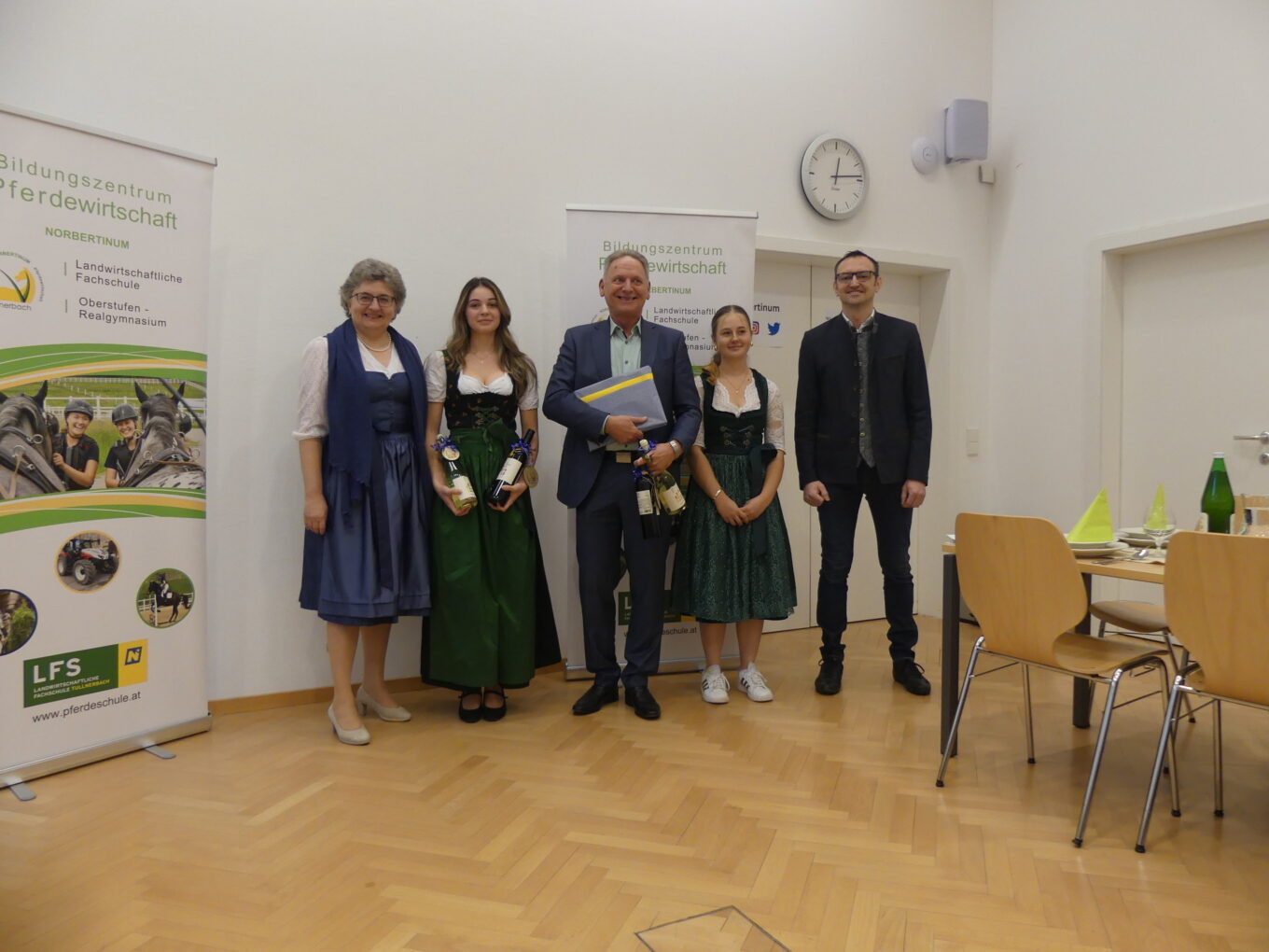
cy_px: 476
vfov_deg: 54.9
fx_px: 916
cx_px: 634
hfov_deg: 69.4
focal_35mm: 25
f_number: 2.8
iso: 250
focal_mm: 4.5
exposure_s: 1/60
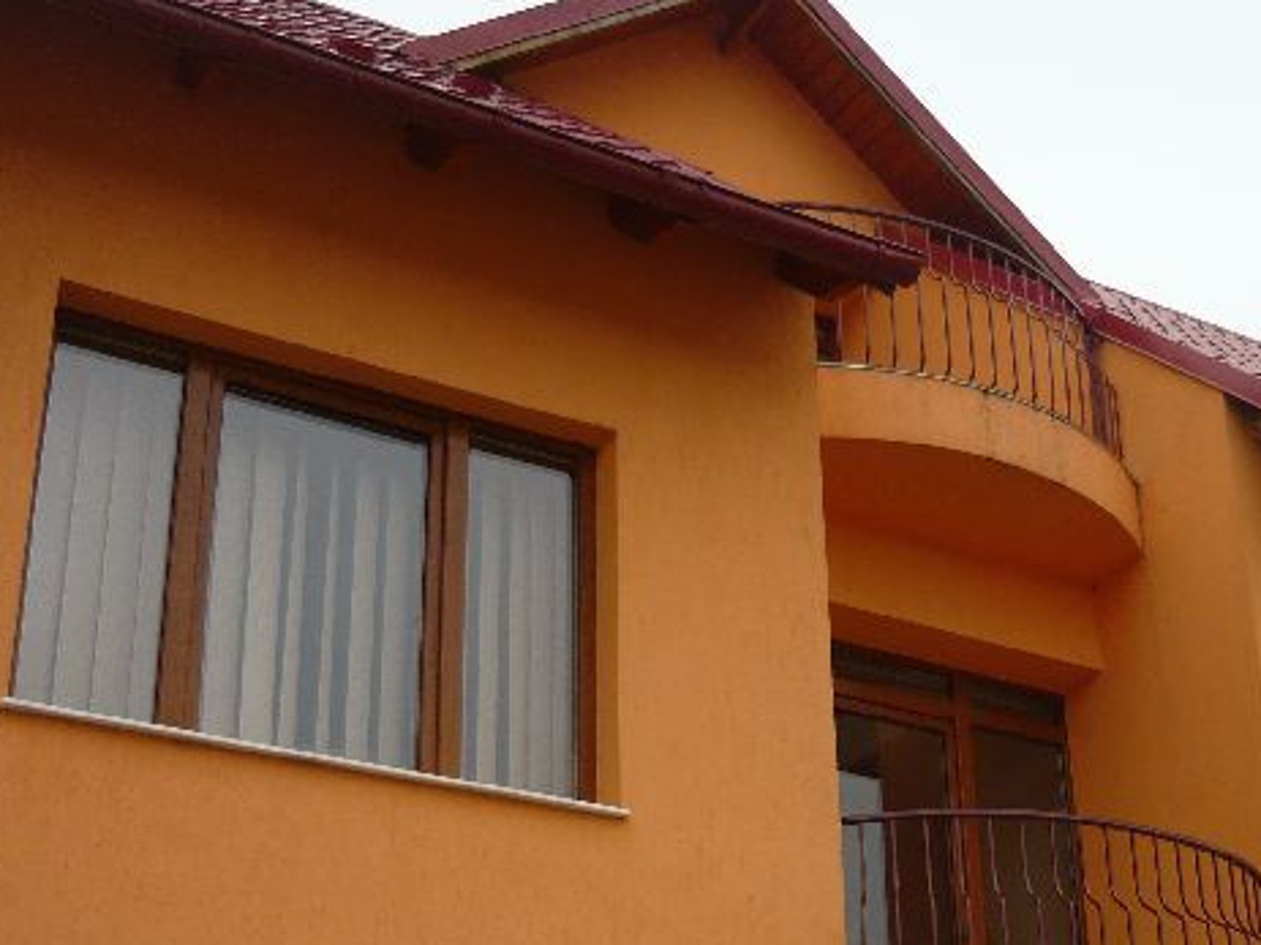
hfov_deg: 33.2
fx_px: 2076
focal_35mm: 57
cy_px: 684
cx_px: 918
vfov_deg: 25.4
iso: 100
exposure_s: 1/800
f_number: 2.8
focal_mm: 5.5
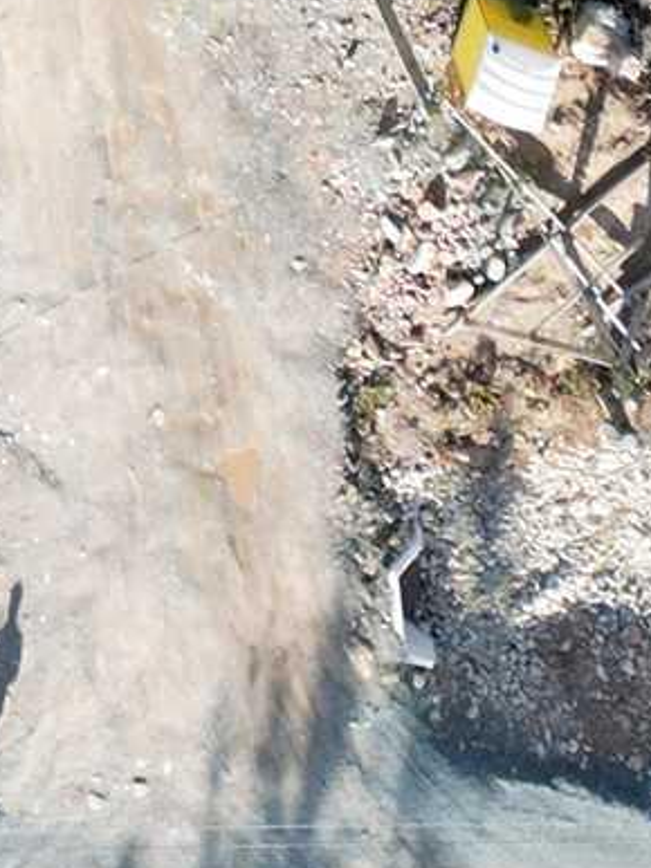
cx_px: -339
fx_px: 3588
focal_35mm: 143
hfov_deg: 10.0
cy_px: -1651
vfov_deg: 10.4
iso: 130
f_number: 1.7
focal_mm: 6.72
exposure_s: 1/640
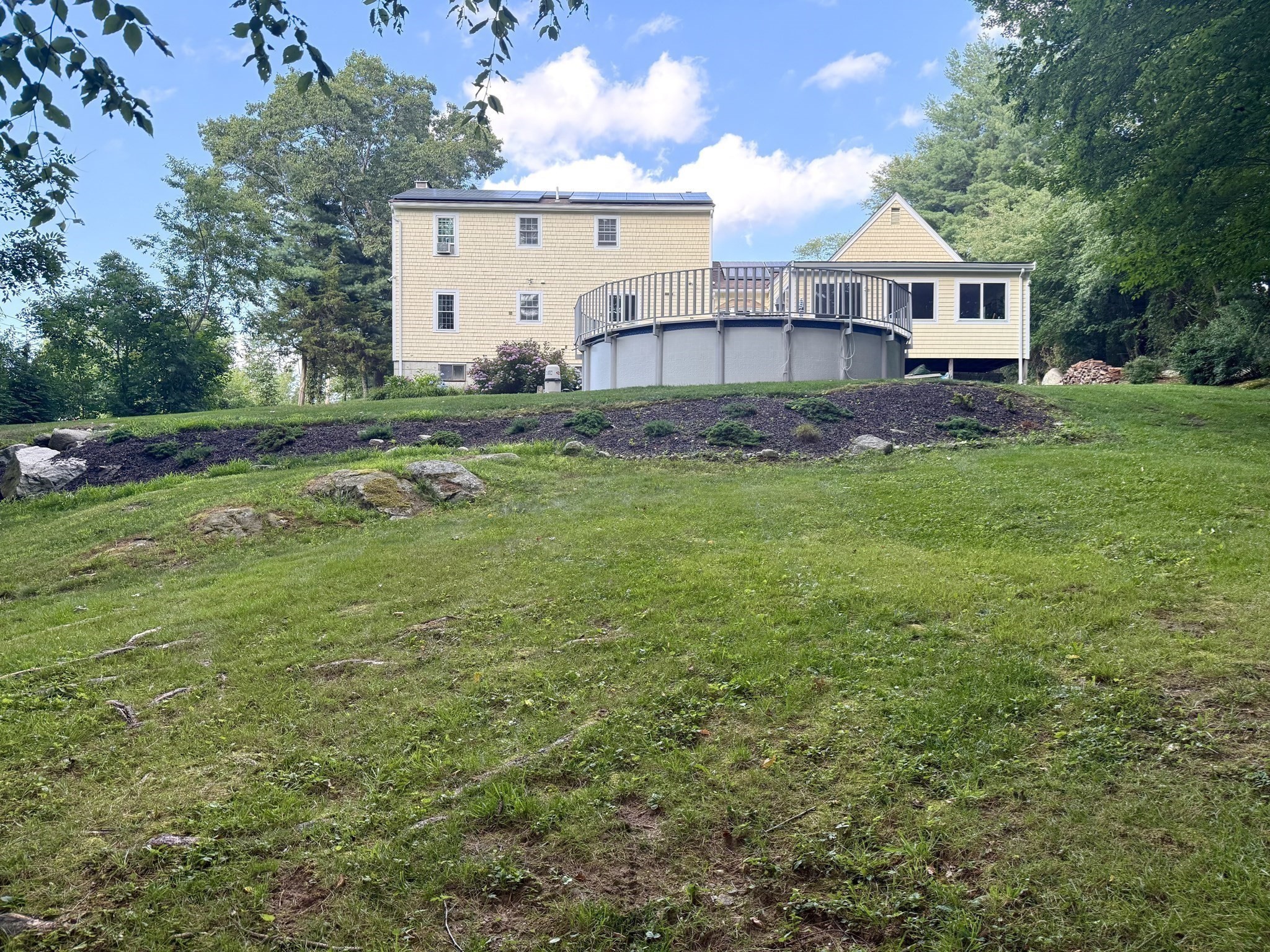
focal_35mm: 24
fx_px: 881
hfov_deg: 71.6
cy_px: 476
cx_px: 635
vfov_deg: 56.8
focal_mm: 6.76
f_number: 1.78
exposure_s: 1/702
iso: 100
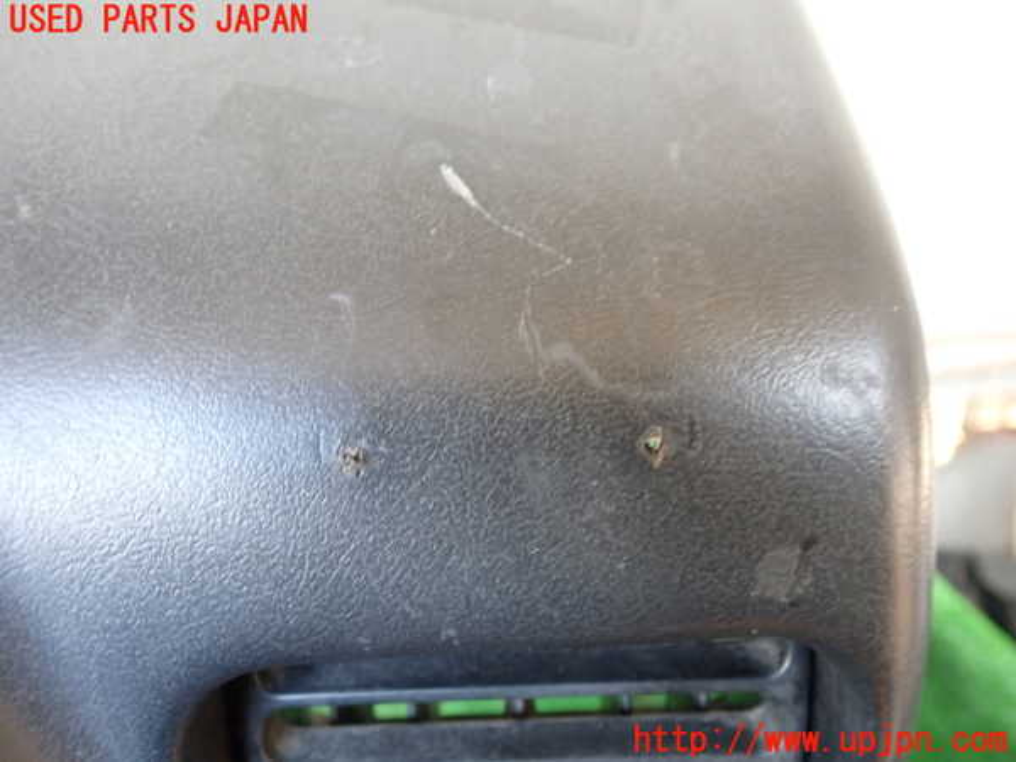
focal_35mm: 30
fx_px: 881
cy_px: 381
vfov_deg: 46.8
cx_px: 508
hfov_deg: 60.0
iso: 320
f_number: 2.3
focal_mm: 5.4
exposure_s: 1/30
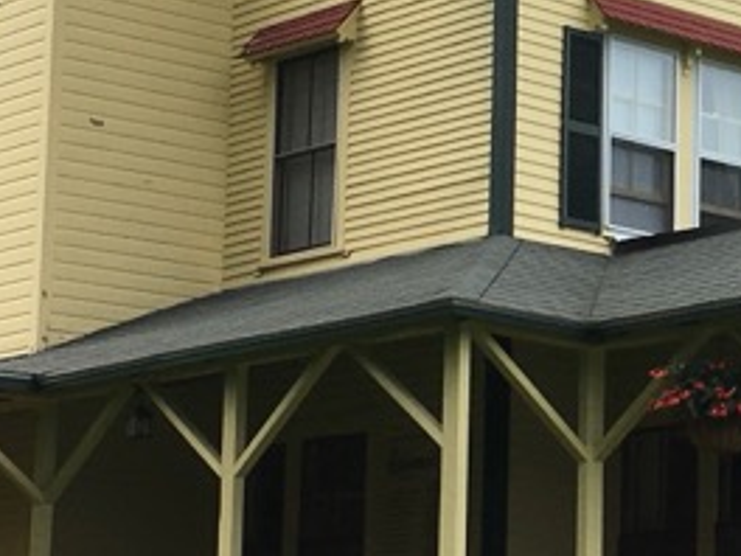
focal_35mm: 132
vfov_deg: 11.2
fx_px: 2826
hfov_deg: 14.8
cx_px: 668
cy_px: 225
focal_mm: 4.15
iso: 25
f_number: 2.2
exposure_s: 1/1637
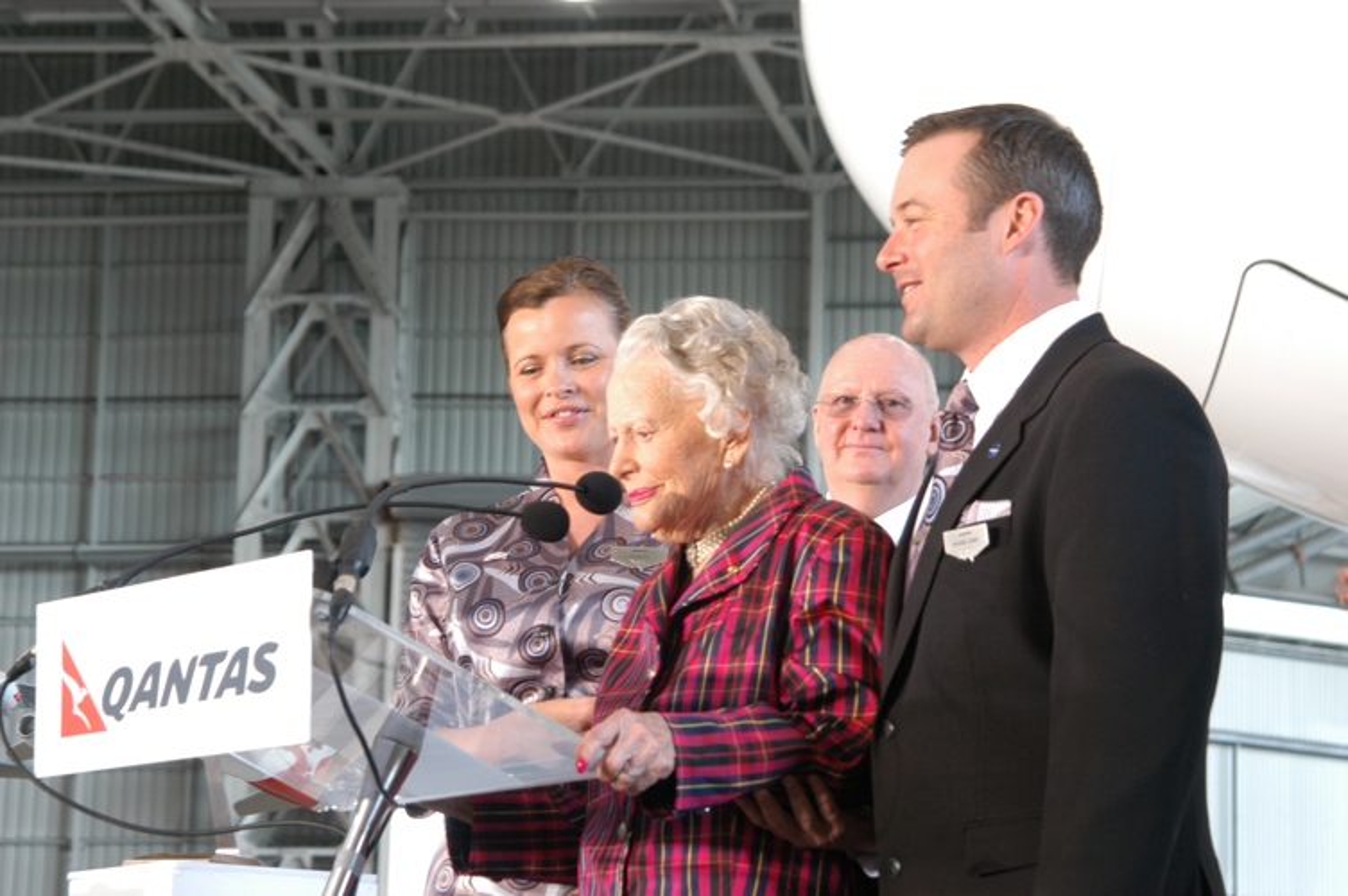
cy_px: 448
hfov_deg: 16.7
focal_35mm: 123
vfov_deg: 11.1
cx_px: 674
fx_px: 4602
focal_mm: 82
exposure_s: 1/25
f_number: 10
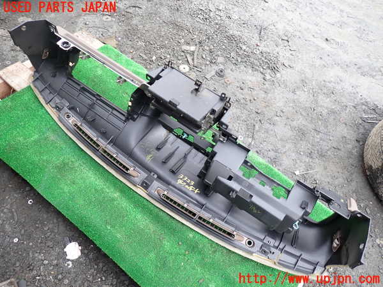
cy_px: 144
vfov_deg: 54.9
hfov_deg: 69.4
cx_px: 192
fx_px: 277
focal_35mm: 25
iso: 100
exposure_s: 1/100
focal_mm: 4.5
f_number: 2
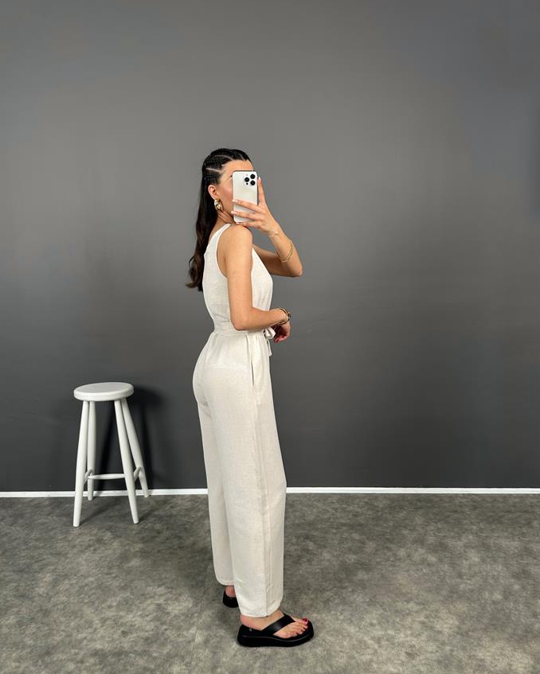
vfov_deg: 65.9
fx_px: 519
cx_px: 262
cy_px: 363
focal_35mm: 26
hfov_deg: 54.9
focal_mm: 6.86
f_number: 1.78
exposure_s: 1/121
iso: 80
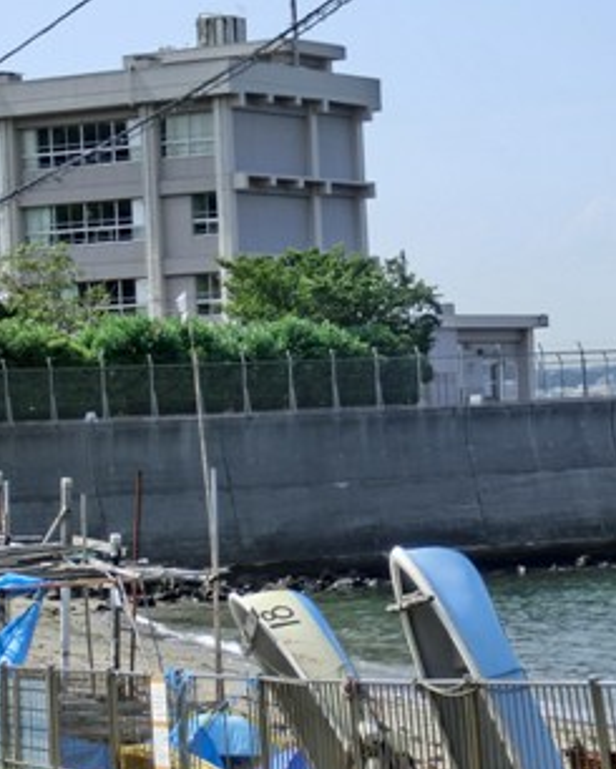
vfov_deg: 14.1
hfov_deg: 11.3
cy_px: 417
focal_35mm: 137
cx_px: 400
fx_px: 3121
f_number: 5.3
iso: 100
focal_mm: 17.06
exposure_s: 1/400
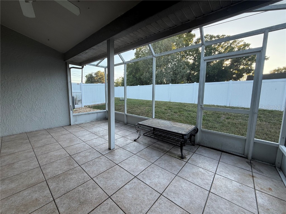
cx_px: 143
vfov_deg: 85.7
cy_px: 107
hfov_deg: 102.1
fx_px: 116
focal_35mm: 14
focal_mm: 2.22
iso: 64
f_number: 2.2
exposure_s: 1/133
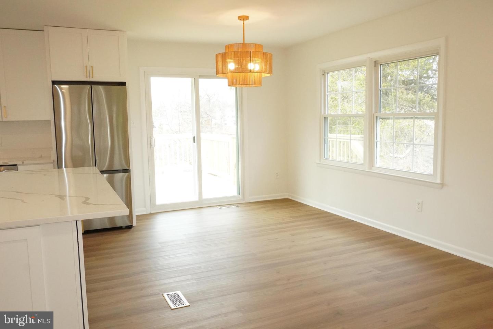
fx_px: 411
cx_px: 246
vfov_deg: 43.6
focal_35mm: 30
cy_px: 164
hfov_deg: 61.9
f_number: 10
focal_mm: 20
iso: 5000
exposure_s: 1/160
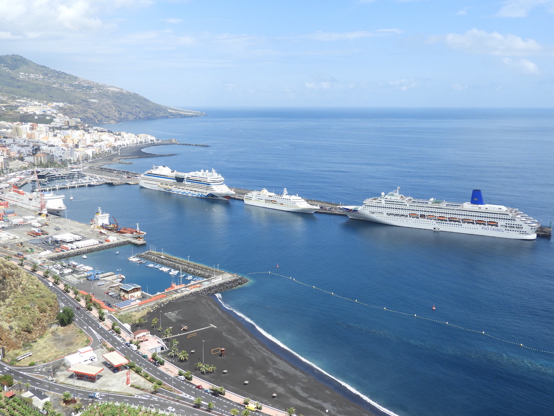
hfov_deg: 53.9
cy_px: 202
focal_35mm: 34
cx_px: 271
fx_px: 544
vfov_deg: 41.8
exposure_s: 1/1000
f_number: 3.6
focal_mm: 5.9
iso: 100
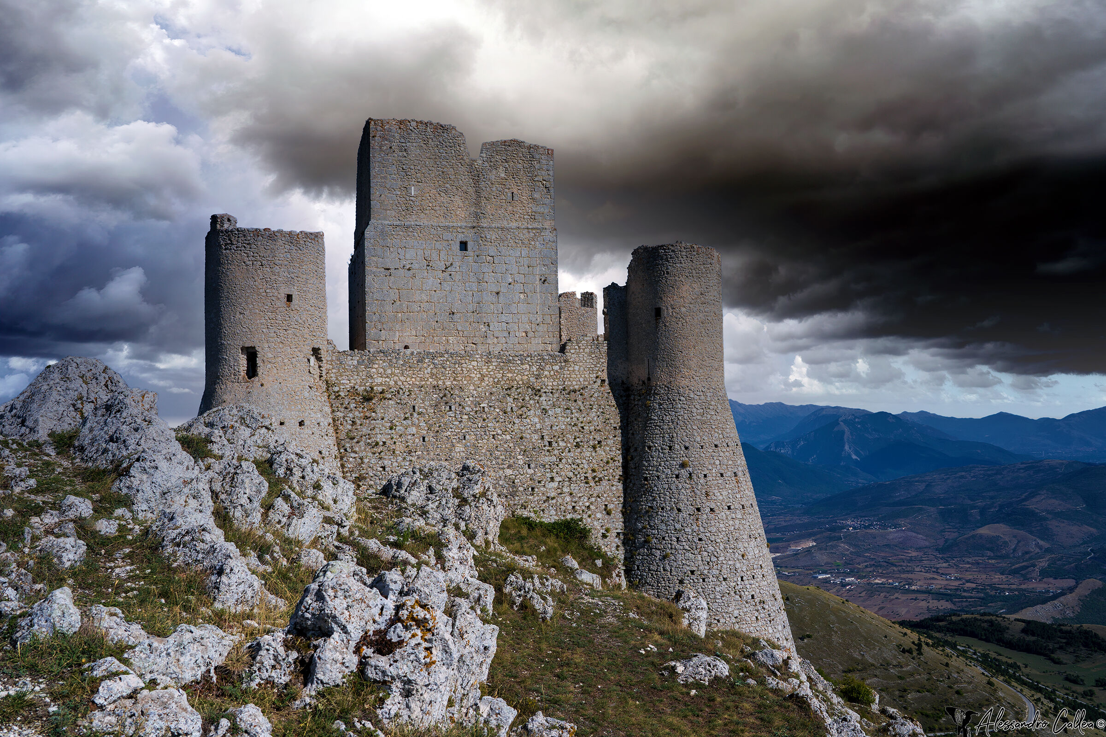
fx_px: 922
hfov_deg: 61.9
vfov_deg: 43.6
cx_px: 553
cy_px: 368
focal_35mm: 30
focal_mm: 30
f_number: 11
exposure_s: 1/640
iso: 100
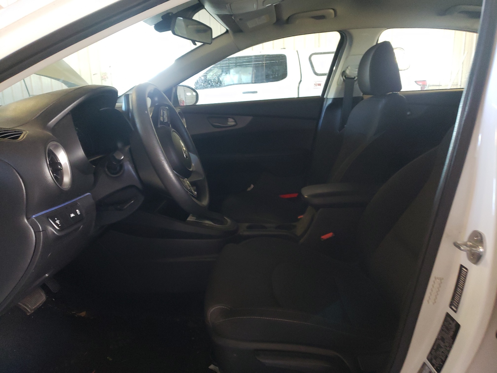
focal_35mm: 26
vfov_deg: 53.1
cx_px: 248
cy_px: 186
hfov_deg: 67.3
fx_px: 373
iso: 289
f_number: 1.5
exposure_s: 1/30
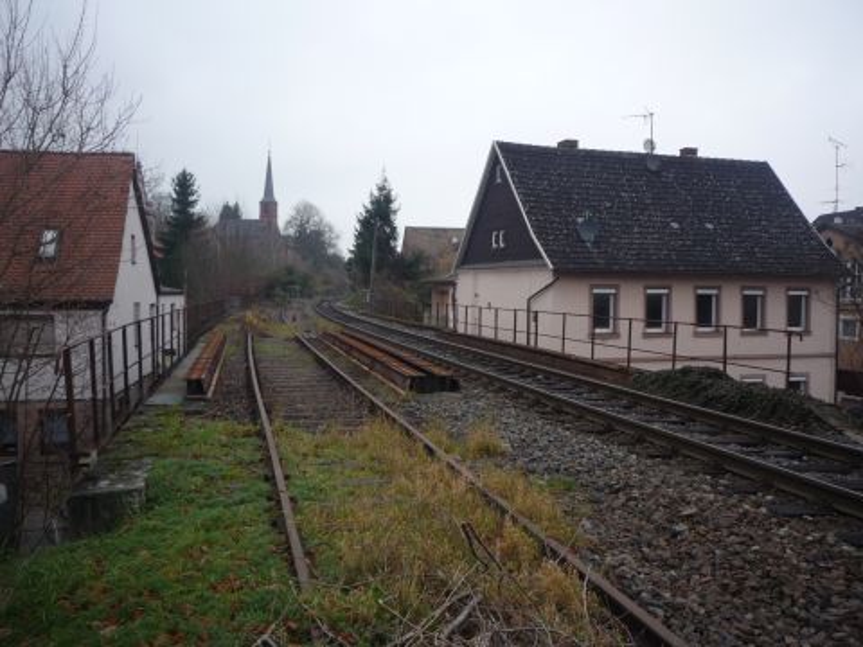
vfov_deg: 44.2
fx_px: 798
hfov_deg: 56.8
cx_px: 432
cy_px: 324
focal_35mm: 32
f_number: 3.5
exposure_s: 1/100
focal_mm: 5.2
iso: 100
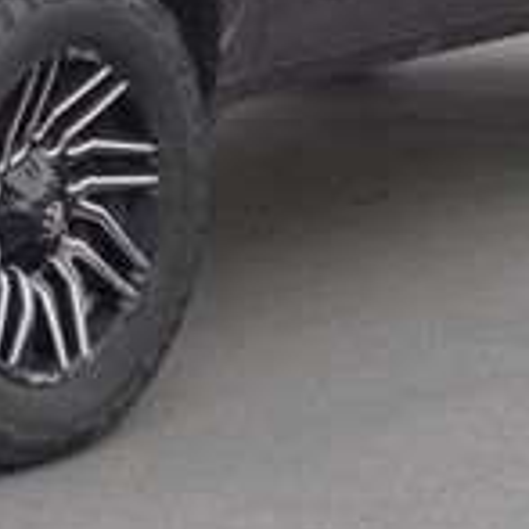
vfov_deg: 10.0
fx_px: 2971
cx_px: -14
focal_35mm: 172
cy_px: -119
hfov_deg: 10.1
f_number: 5.6
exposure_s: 1/80
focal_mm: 31
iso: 100
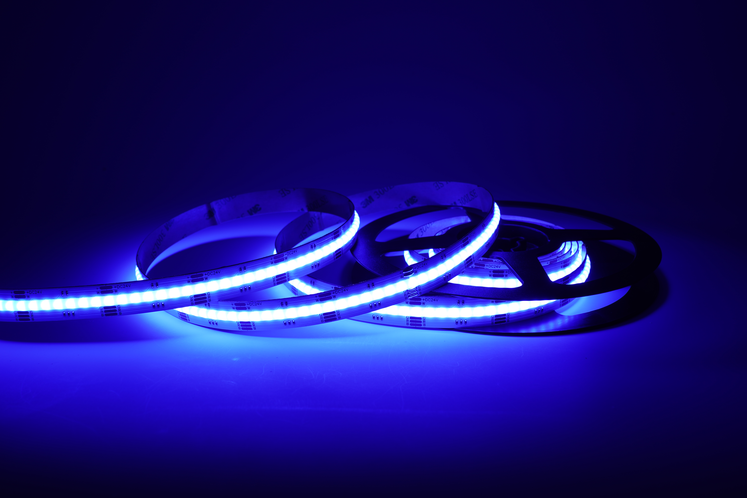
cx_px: 374
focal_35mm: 38
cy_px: 249
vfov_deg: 35.1
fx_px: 788
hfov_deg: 50.7
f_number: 16
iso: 64
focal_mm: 38
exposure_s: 1/20
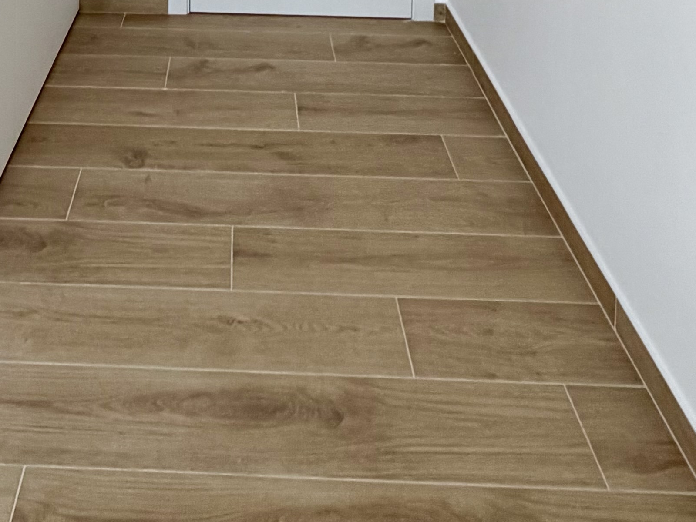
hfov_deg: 37.5
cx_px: 205
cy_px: -317
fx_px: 1006
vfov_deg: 22.4
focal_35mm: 50
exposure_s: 1/121
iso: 125
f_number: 2.2
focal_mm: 2.22
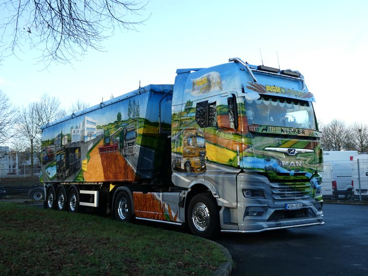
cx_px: 184
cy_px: 138
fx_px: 393
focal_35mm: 37
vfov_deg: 38.7
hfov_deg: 50.1
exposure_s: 1/100
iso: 80
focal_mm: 6.7
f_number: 3.7
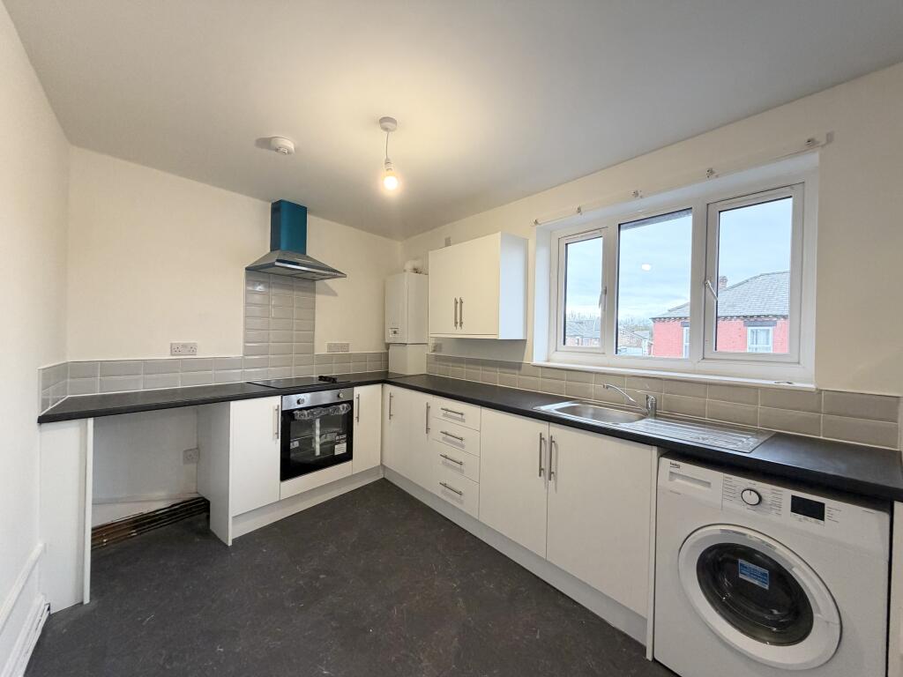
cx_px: 452
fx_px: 365
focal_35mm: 14
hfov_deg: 102.1
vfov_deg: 85.7
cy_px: 338
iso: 200
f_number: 2.2
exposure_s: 1/50
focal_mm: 2.22
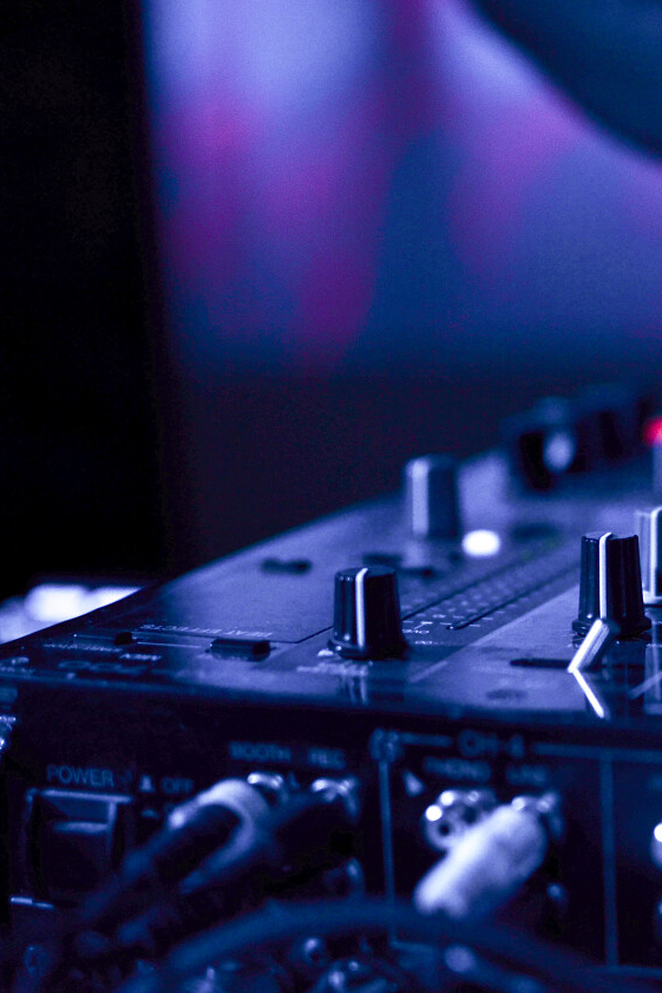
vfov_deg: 25.4
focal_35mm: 80
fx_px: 2199
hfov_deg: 16.8
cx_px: 648
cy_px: 497
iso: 500
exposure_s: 1/400
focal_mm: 35
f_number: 1.8
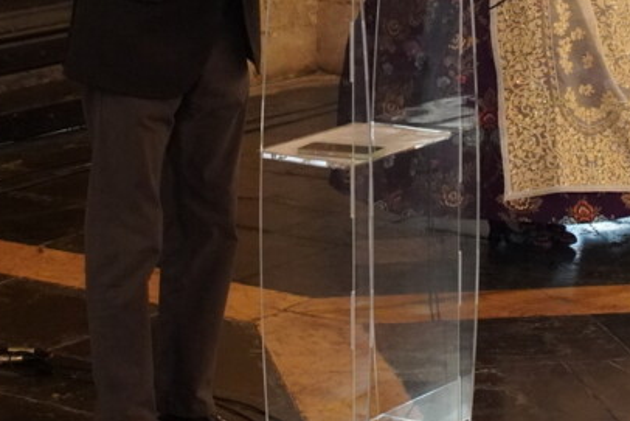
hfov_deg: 15.4
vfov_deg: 10.2
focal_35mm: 133
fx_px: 2328
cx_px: 337
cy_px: -62
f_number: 5
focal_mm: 30
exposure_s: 1/60
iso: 3200
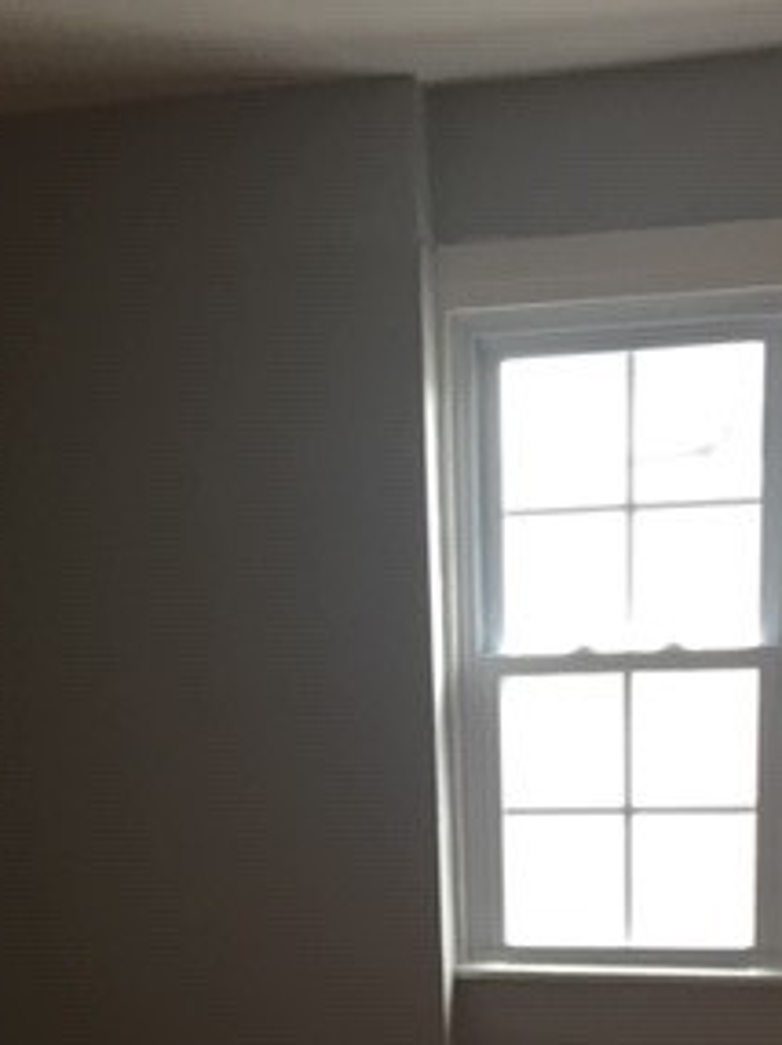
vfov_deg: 27.4
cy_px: 1140
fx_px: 1961
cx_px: 354
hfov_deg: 22.5
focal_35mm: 65
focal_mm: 4.15
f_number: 2.2
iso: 50
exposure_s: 1/33
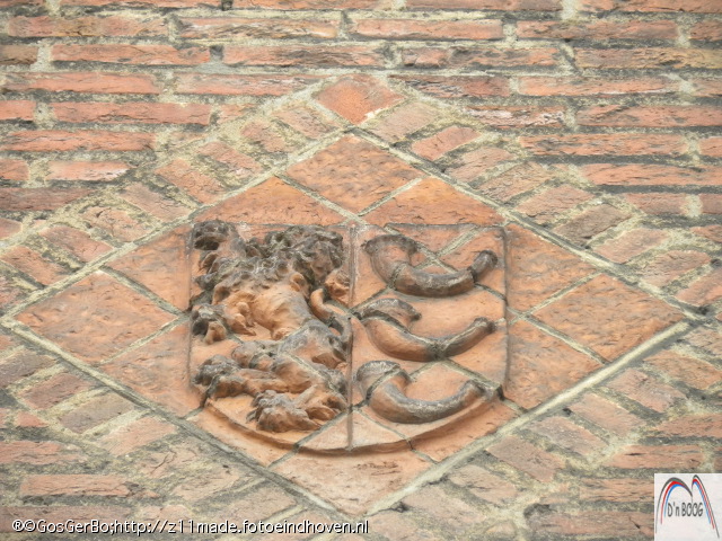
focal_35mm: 377
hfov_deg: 5.3
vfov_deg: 3.9
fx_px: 7863
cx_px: 361
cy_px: 270
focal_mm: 67.2
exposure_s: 1/150
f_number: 5
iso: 202
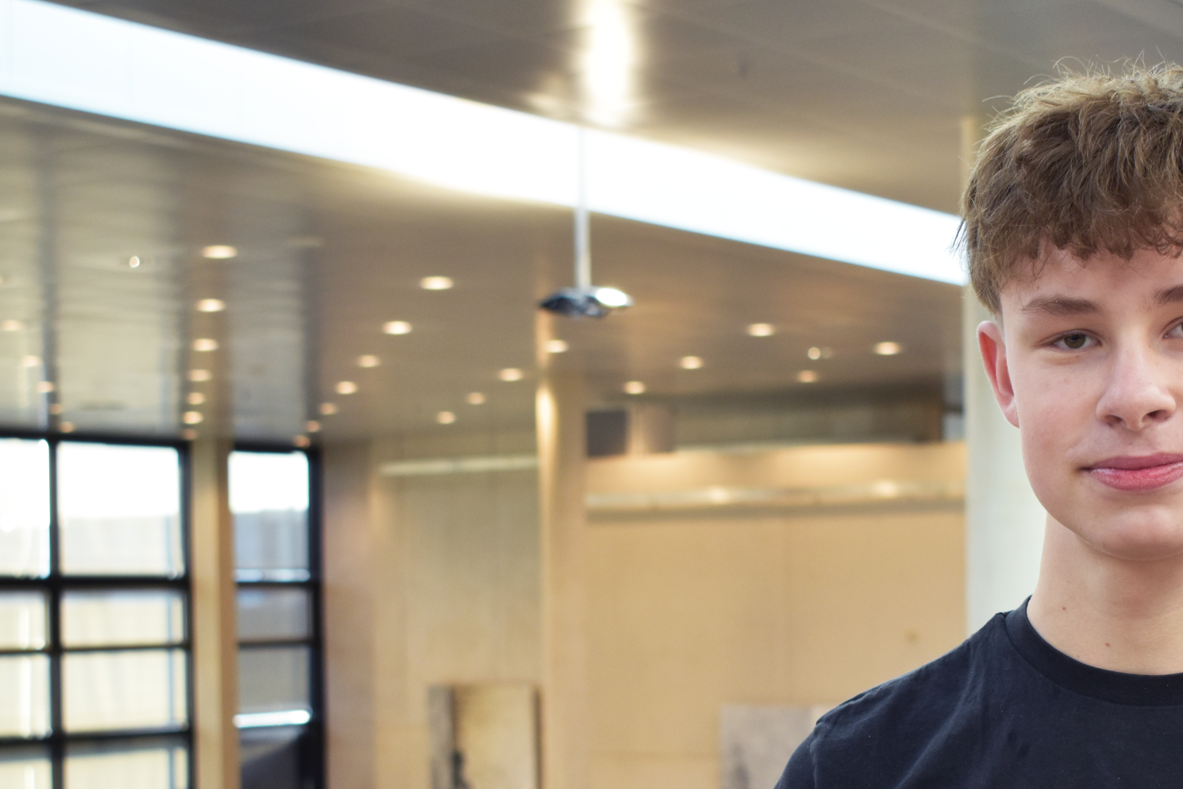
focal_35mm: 78
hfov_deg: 25.9
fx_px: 2558
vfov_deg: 17.4
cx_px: 774
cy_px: 631
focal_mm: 31
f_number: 4.2
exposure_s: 1/60
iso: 400
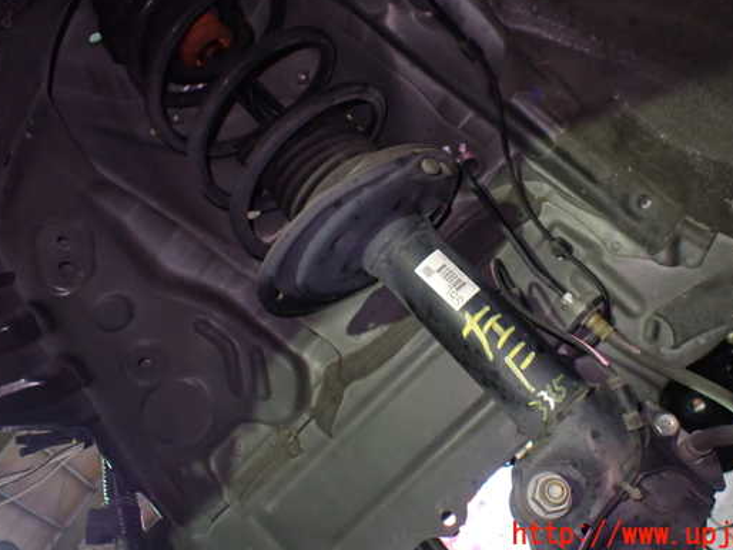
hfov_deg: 52.5
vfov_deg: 40.6
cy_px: 232
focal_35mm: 35
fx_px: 741
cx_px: 406
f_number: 2.3
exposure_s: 1/30
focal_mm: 5.4
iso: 800
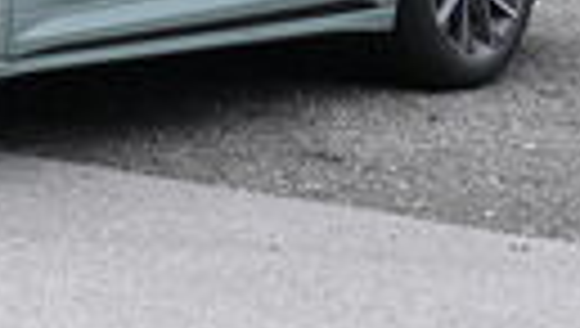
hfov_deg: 9.7
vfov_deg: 5.7
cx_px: -598
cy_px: -465
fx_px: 3161
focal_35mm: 205
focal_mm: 27.5
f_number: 5.6
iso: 160
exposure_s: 1/250
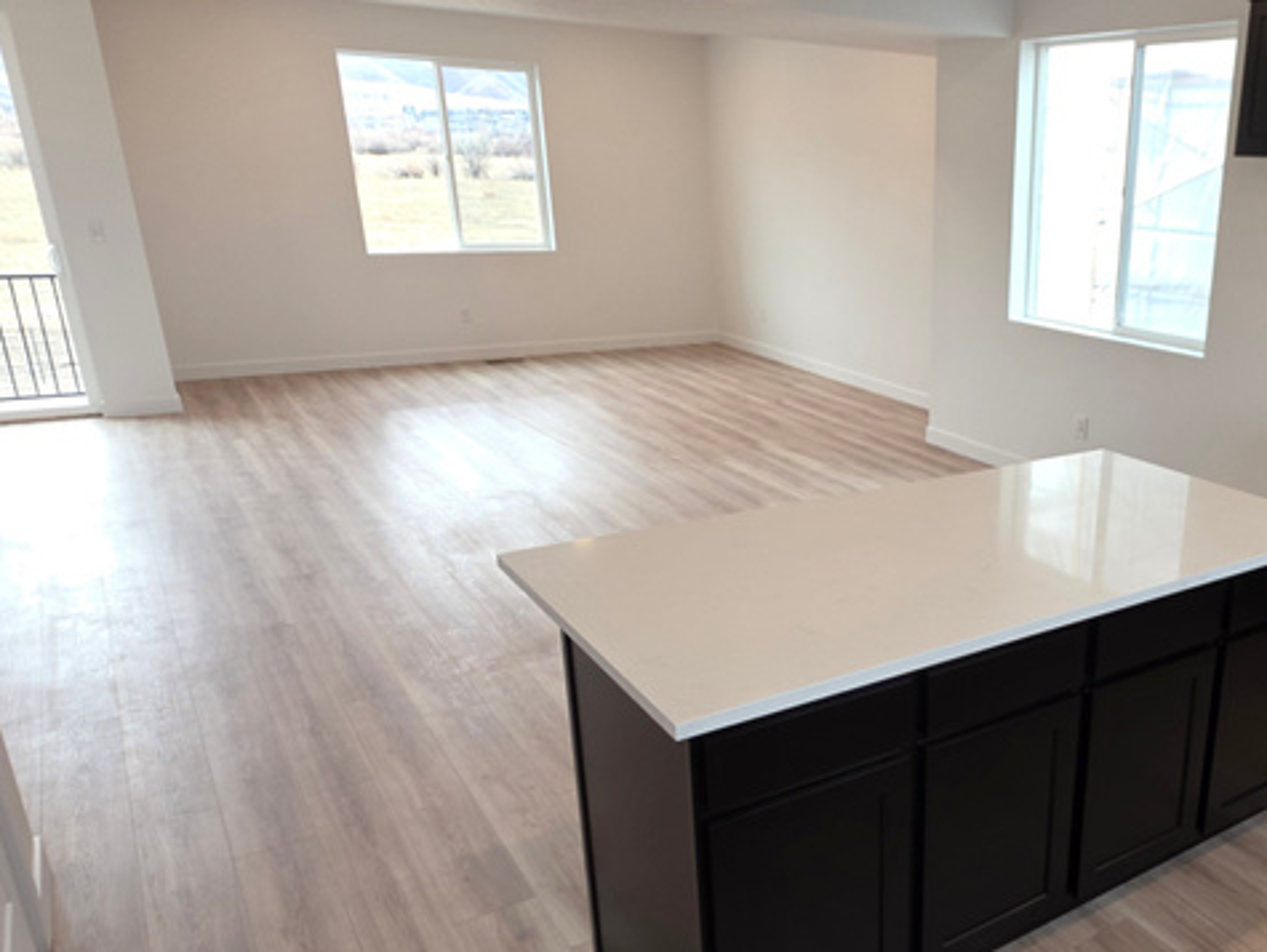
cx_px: 982
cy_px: 571
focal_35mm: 28
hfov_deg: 59.3
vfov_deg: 49.5
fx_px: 1026
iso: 80
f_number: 1.9
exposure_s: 1/120
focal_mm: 2.2
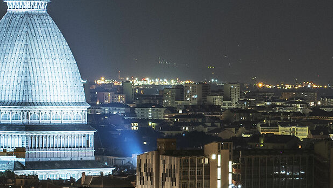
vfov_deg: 4.0
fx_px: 2703
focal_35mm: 306
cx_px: 306
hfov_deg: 7.0
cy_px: 176
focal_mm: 50
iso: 100
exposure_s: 8
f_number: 5.6
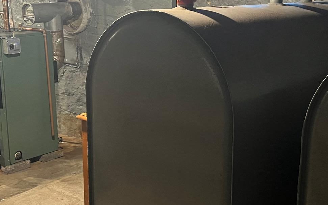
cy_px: 100
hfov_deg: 34.8
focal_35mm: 58
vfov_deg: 22.4
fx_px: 518
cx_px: 216
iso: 640
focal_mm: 5.7
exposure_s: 1/30
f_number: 1.5
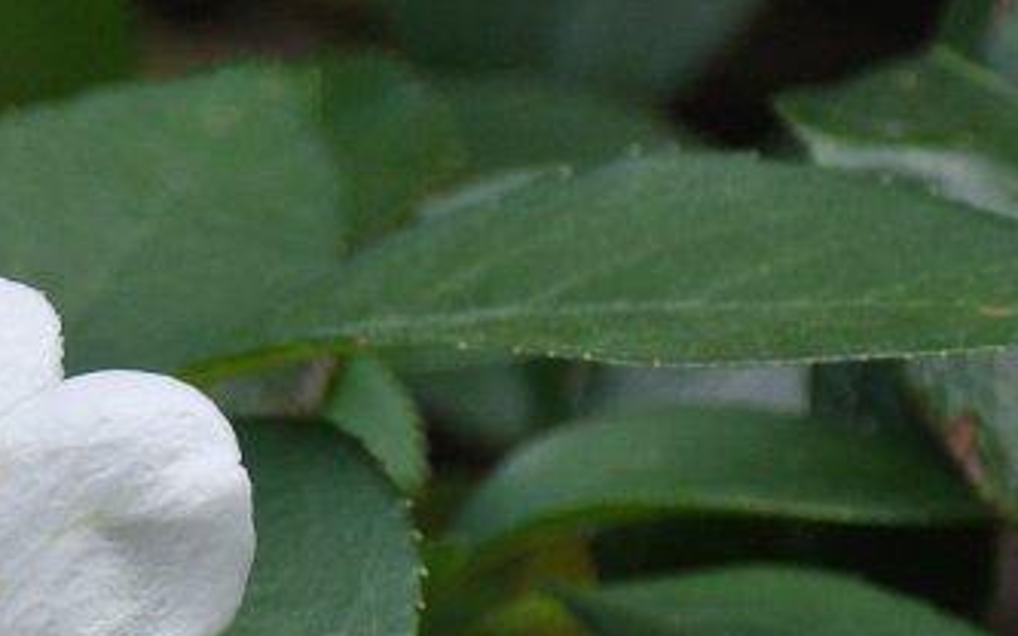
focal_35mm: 813
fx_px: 22552
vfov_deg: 1.6
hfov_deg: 2.6
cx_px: -792
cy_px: 634
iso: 100
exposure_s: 1/160
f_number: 4.5
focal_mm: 61.6
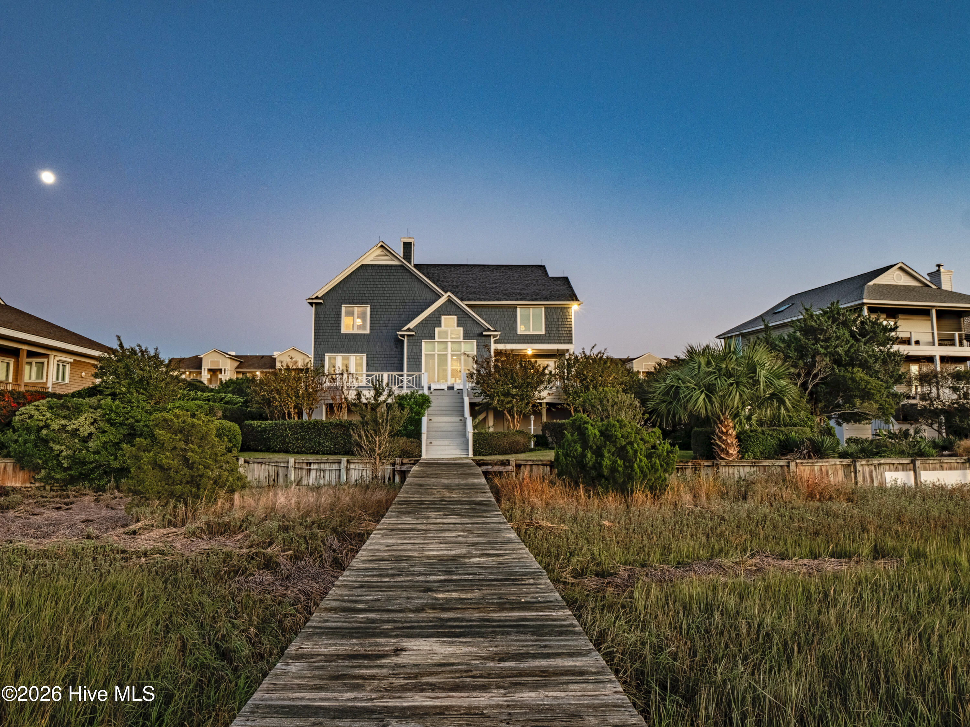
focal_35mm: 24
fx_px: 673
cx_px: 485
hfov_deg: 71.6
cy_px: 364
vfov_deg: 56.8
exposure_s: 1/8
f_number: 14
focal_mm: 12
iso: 200
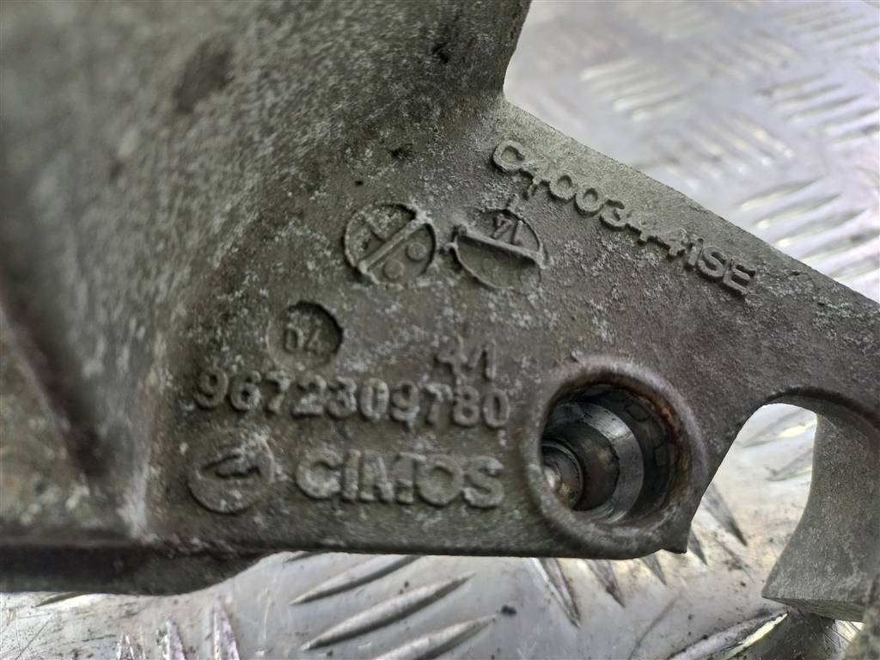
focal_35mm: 25
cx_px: 440
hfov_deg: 69.4
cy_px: 330
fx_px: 636
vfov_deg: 54.9
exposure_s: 1/50
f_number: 1.8
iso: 160
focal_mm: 4.6
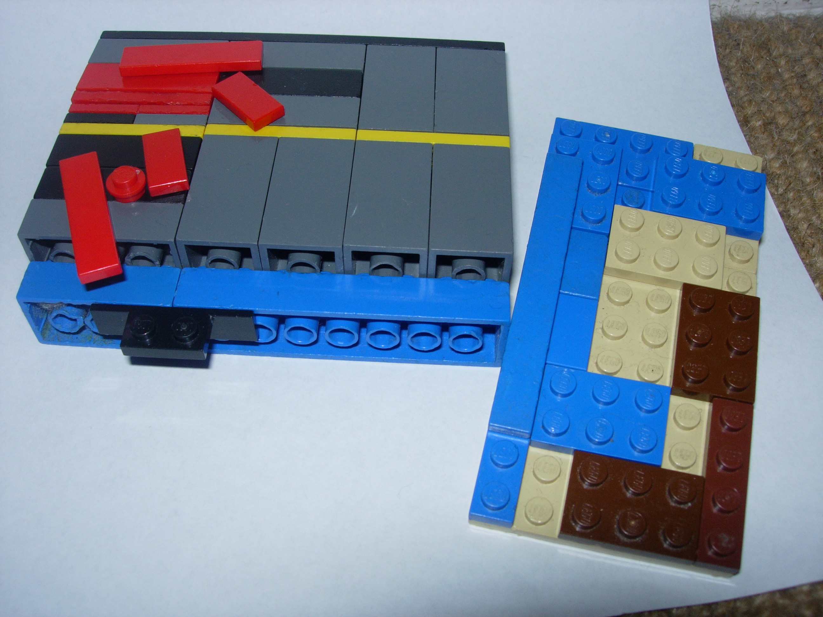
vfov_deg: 37.7
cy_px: 308
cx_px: 412
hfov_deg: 49.0
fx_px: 903
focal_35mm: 38
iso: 79
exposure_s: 1/64
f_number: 4.8
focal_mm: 7.8
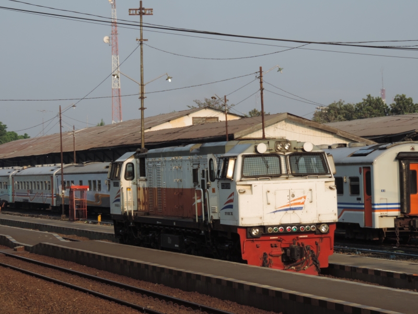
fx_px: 1630
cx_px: 209
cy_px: 157
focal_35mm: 135
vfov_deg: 11.0
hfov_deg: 14.6
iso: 80
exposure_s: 1/320
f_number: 4.3
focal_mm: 24
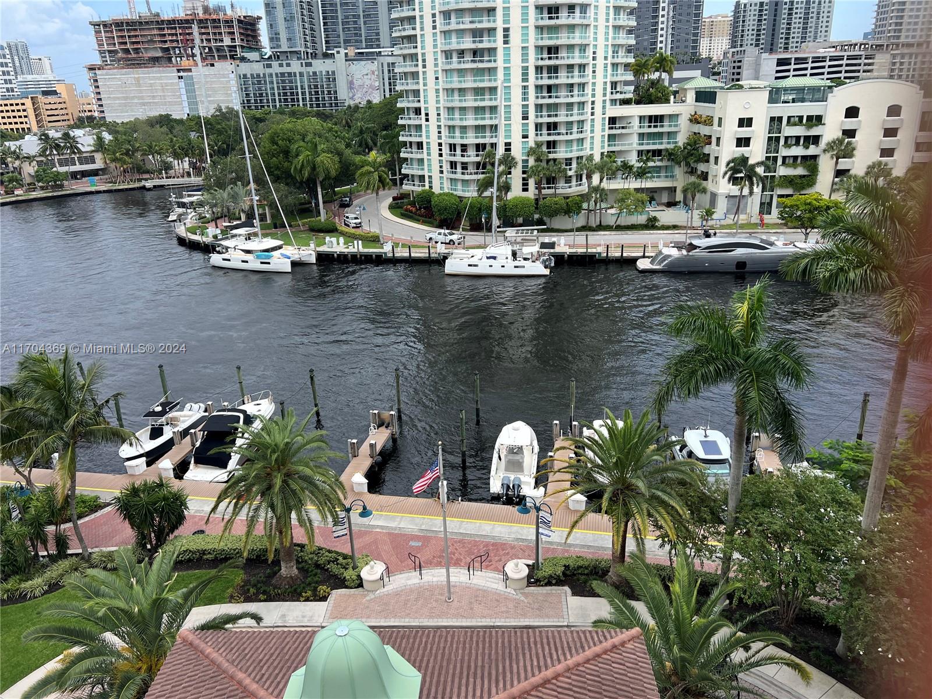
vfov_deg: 53.1
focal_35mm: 26
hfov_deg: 67.3
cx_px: 466
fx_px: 700
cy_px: 350
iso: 50
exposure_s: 1/1972
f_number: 1.5
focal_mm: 5.7
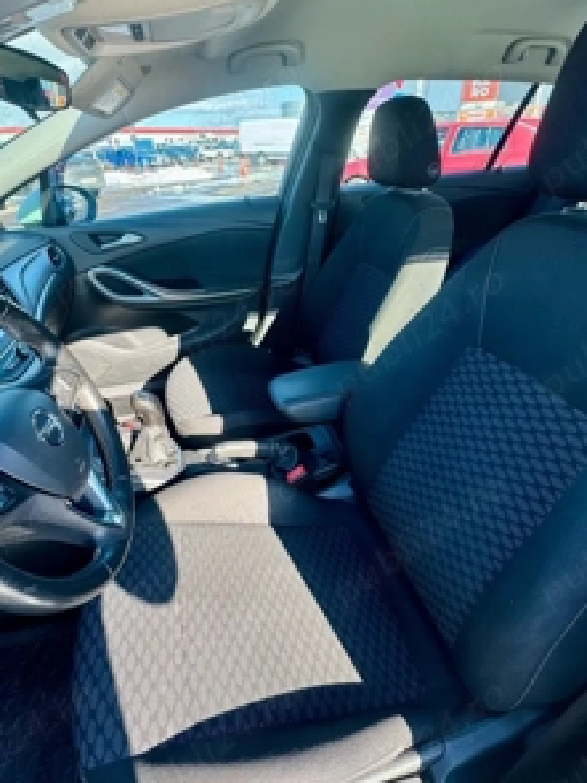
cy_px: 366
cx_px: 266
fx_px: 430
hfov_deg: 68.5
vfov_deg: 84.6
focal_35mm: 19
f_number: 2.2
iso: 40
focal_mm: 2.22
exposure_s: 1/164
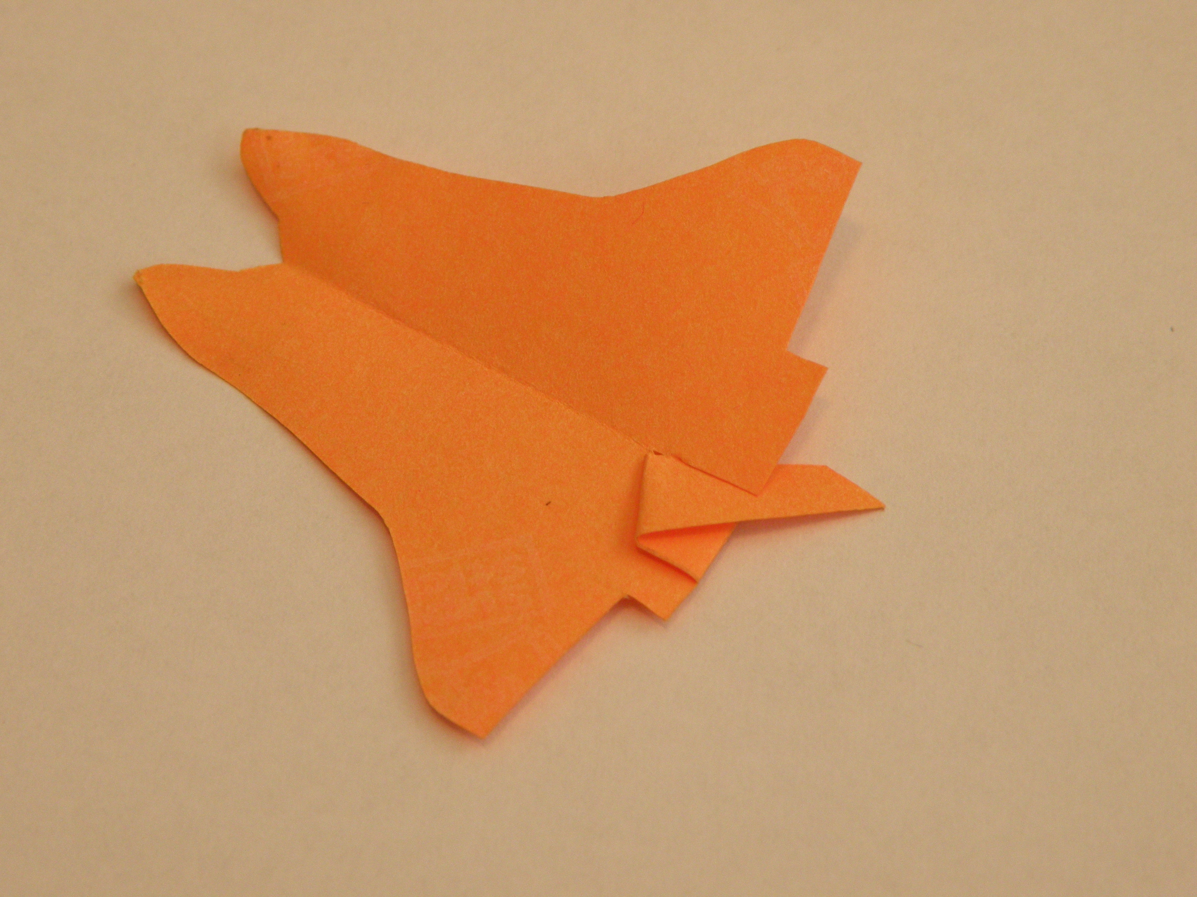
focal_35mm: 119
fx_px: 4115
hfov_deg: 16.6
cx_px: 598
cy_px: 448
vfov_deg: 12.5
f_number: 4.5
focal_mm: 21
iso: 177
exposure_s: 1/62
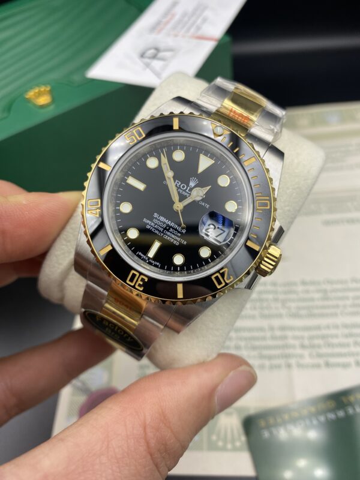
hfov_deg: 53.1
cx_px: 180
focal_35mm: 26
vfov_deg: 67.3
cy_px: 240
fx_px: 361
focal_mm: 4.25
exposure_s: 1/339
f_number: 1.8
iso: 32
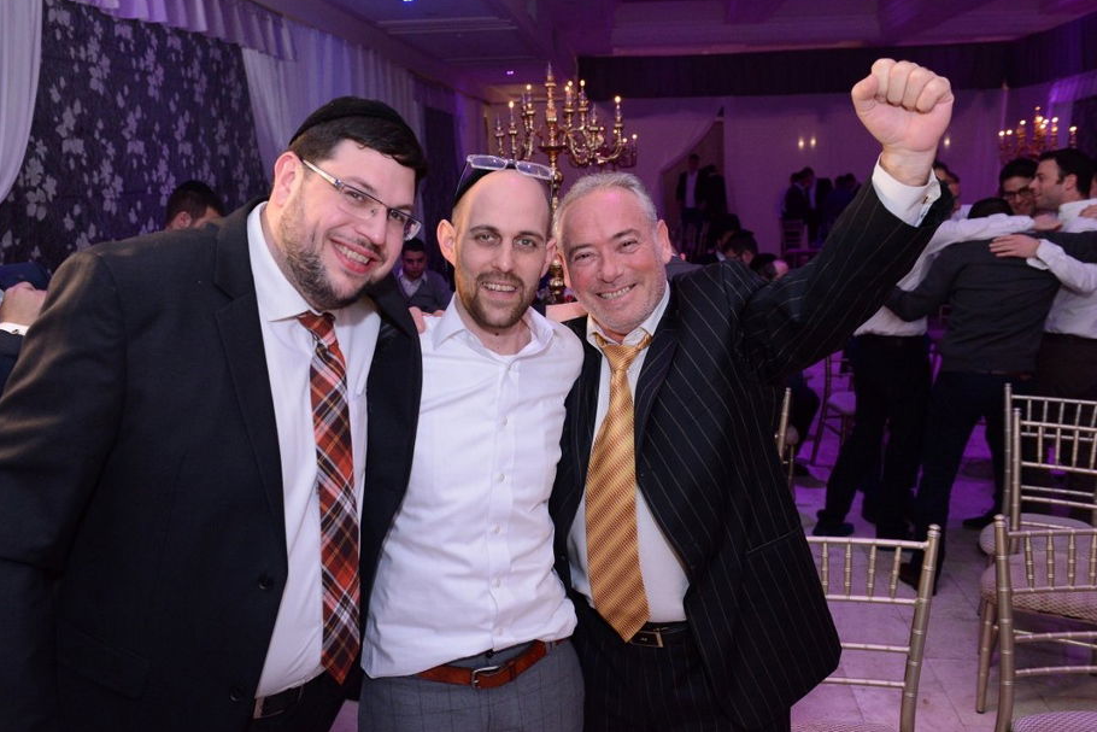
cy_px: 384
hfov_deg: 53.1
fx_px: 1097
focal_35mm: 36
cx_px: 499
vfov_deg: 36.9
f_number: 5.6
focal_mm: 32
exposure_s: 1/125
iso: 4000
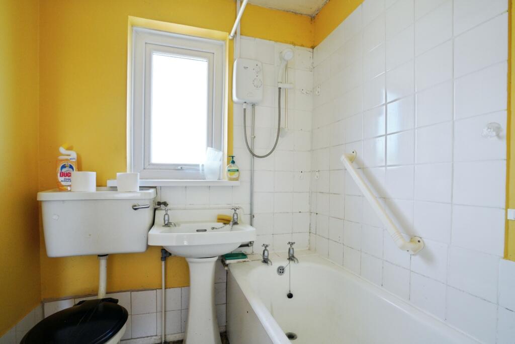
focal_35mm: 16
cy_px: 172
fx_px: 229
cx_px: 258
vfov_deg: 73.8
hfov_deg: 96.7
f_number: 8
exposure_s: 1/100
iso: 2000
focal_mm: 16
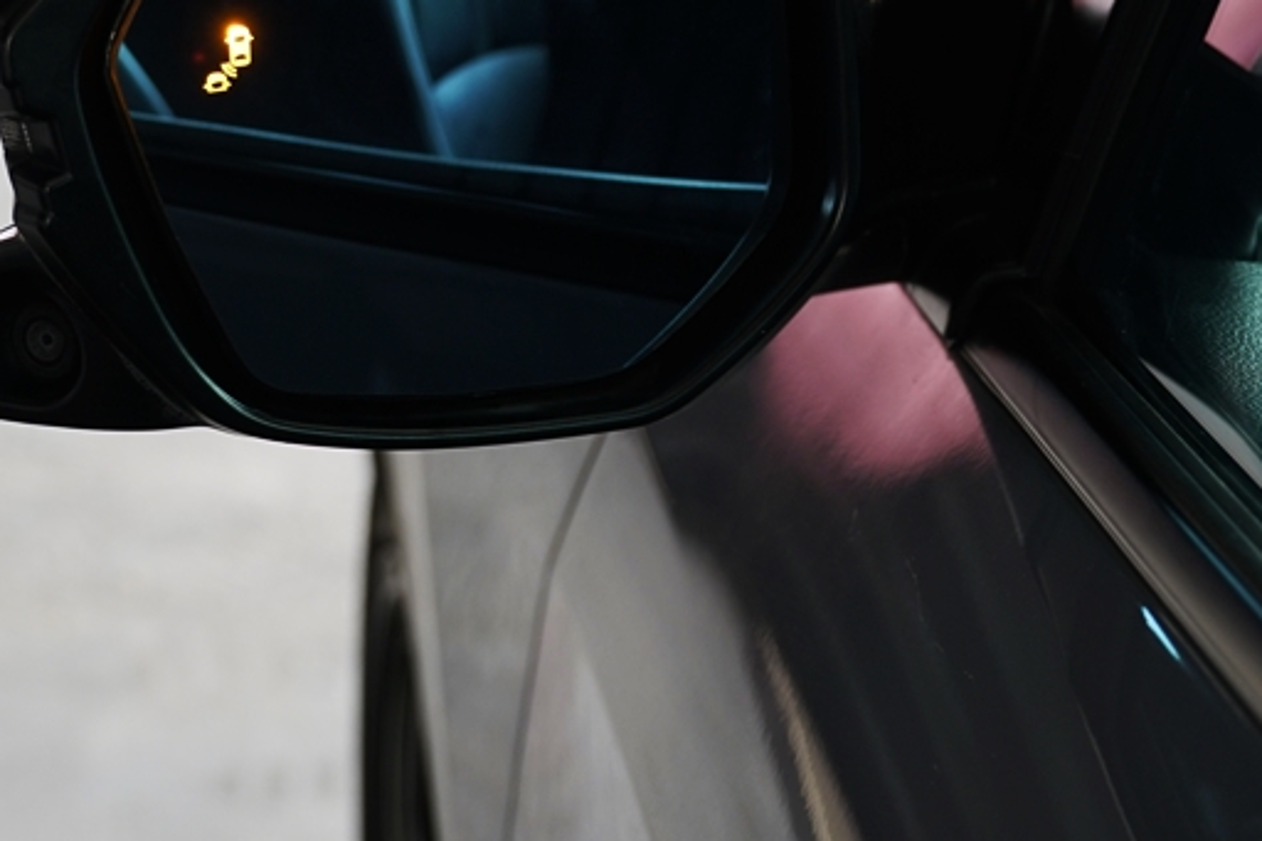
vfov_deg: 10.5
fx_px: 4520
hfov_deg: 15.9
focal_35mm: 129
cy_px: 6
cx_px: 540
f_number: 4
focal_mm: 44
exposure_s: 1/60
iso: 200
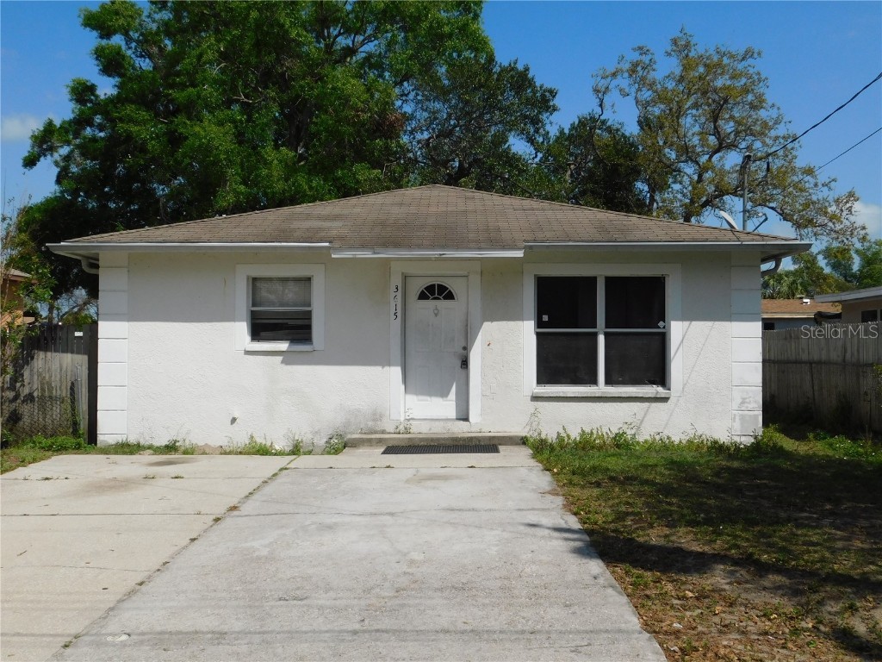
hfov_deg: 51.4
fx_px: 917
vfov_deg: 39.7
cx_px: 441
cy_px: 331
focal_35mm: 36
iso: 125
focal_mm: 6.3
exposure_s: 1/640
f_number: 7
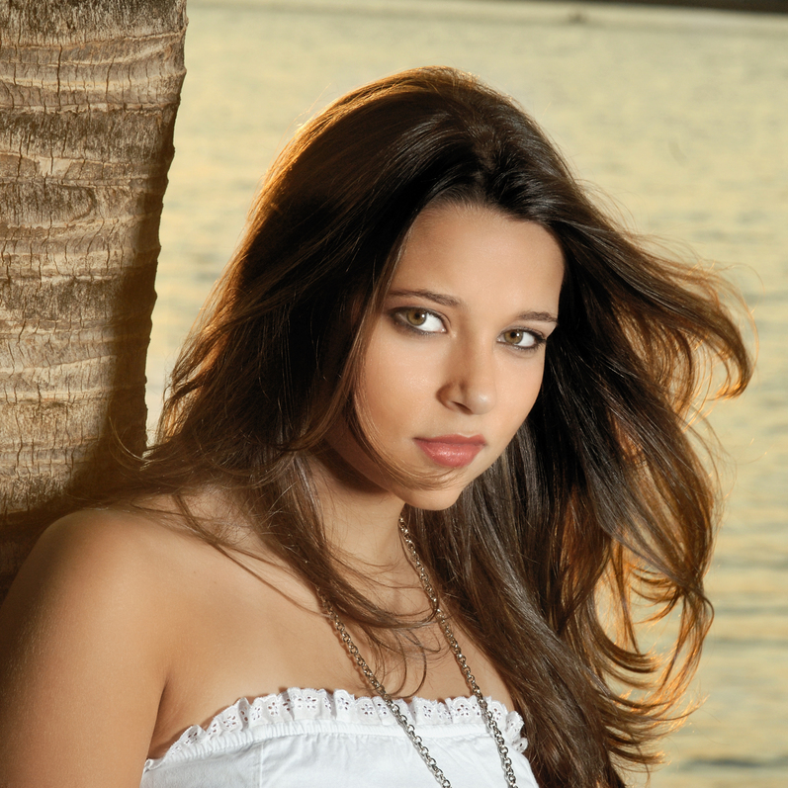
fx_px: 5193
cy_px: 394
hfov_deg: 8.7
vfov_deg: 8.7
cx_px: 451
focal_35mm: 202
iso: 250
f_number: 10
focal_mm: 105
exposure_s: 1/200
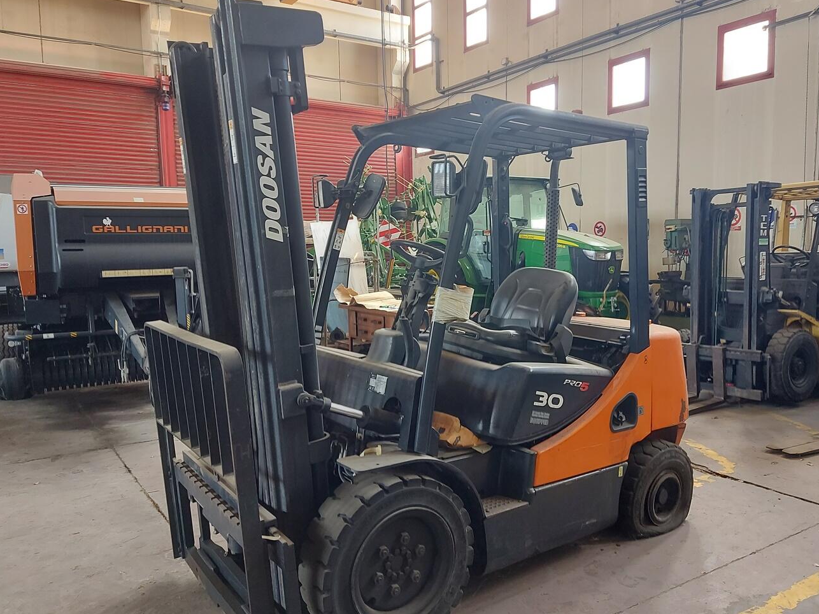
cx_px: 434
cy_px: 301
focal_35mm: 28
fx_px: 662
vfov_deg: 49.7
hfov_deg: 63.4
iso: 200
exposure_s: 1/33
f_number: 1.8
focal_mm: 5.23
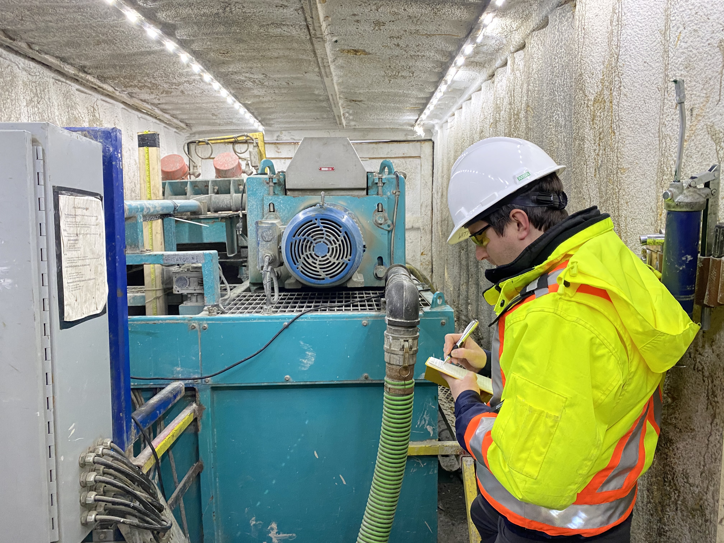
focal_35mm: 26
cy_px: 272
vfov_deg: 53.1
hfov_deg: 67.3
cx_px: 362
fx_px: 544
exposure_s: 1/42
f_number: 1.8
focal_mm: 4.25
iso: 160
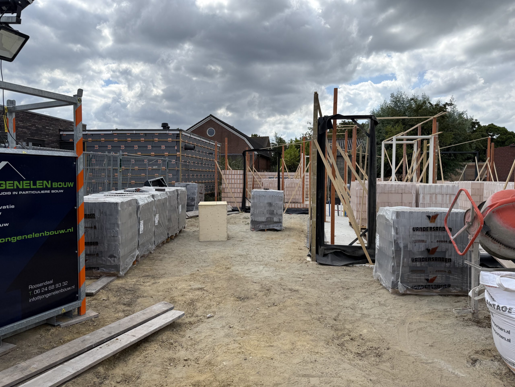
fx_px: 357
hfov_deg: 71.6
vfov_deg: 56.8
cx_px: 258
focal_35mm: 24
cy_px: 194
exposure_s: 1/4405
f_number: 1.78
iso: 80
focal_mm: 6.76
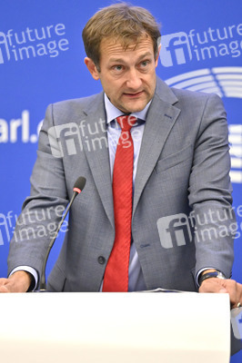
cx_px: 121
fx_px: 1768
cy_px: 182
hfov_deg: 7.8
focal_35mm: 175
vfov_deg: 11.8
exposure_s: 1/800
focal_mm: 175
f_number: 2.8
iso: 5000
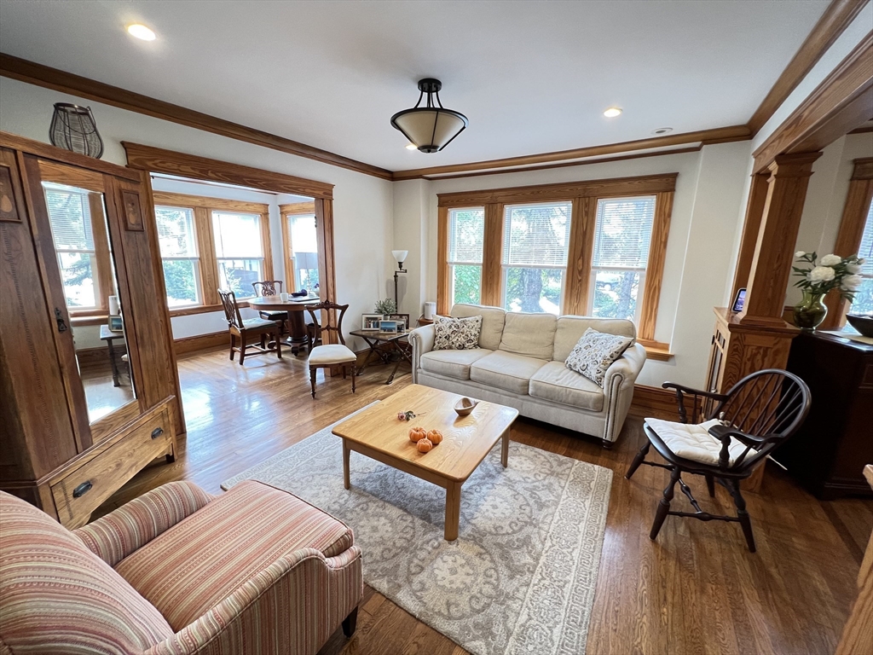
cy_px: 328
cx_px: 436
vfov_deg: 89.9
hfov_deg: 106.2
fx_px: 328
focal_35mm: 13
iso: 200
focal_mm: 1.57
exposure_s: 1/60
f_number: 1.8
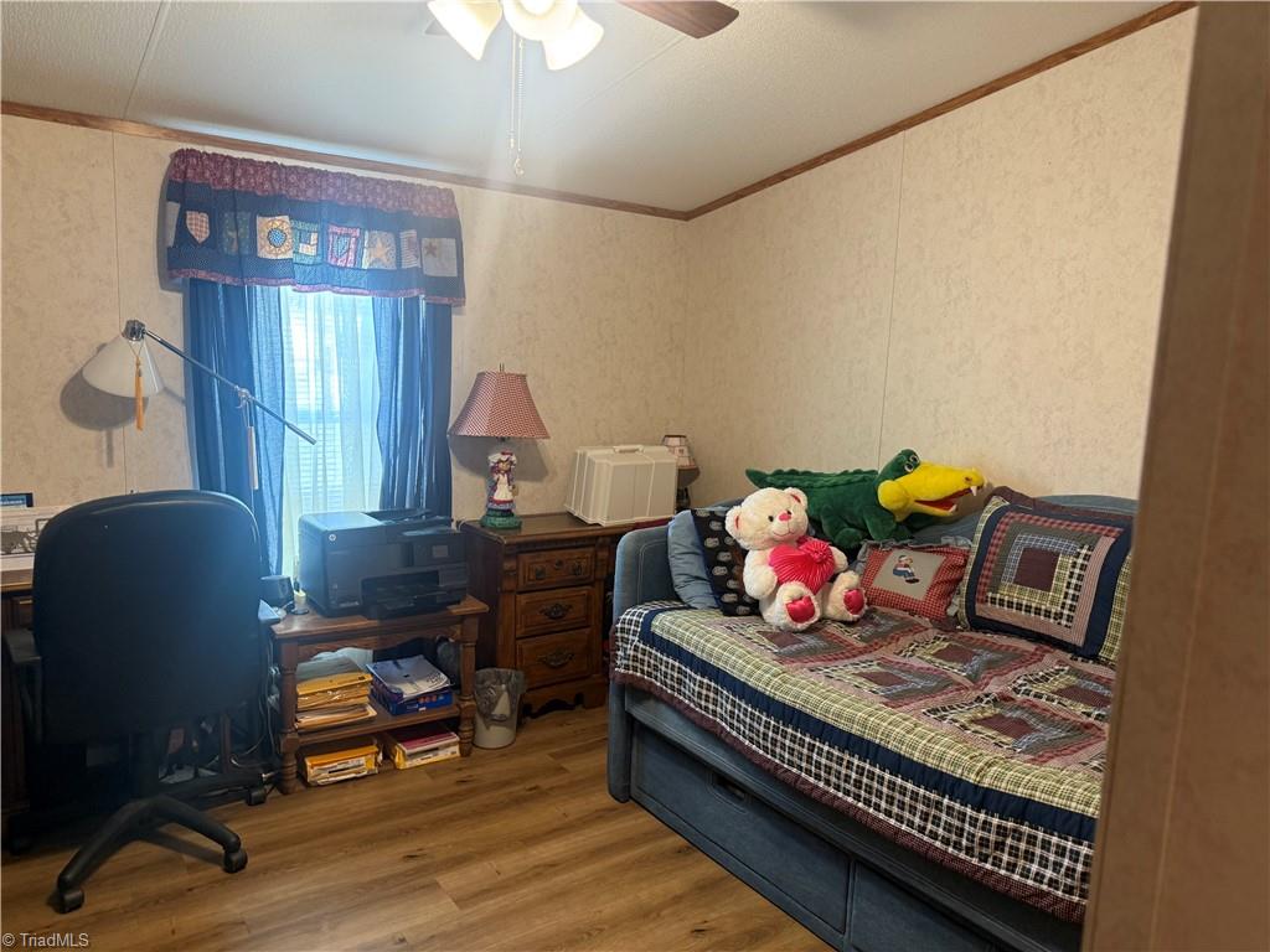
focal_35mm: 24
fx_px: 881
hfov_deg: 71.6
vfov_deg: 56.8
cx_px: 635
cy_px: 476
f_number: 1.78
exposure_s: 1/60
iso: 250
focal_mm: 6.76
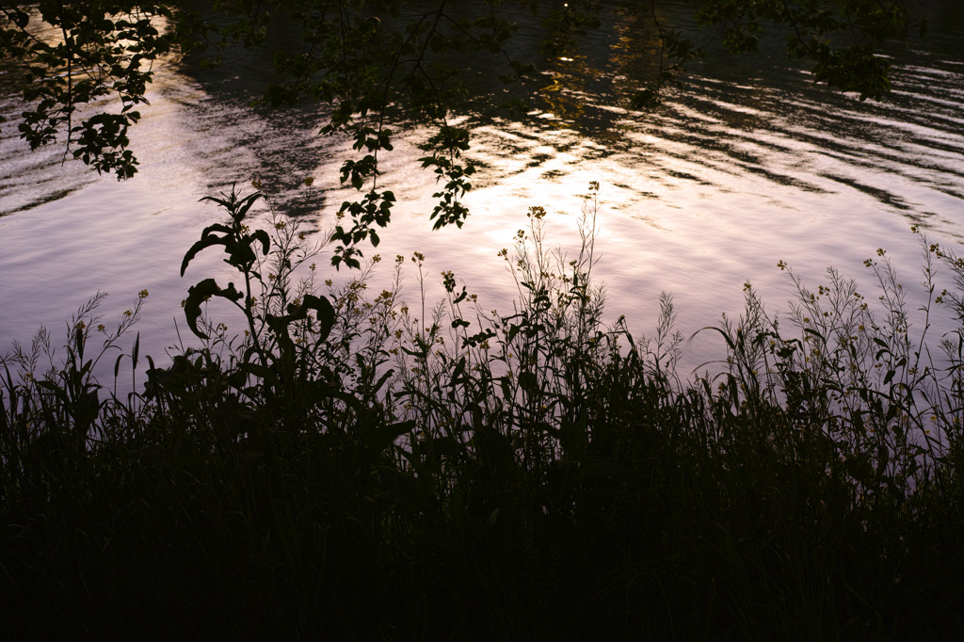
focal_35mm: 45
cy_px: 321
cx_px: 482
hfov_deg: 43.6
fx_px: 1205
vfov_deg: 29.8
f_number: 5.6
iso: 100
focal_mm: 30
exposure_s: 1/125
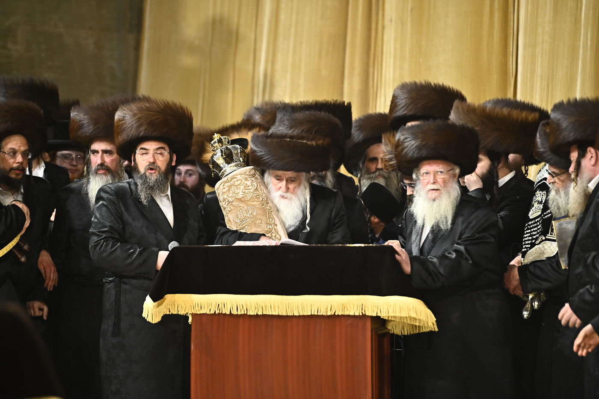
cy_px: 200
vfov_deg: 6.9
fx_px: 3326
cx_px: 300
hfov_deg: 10.3
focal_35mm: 200
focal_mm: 200
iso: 3200
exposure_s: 1/200
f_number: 3.5
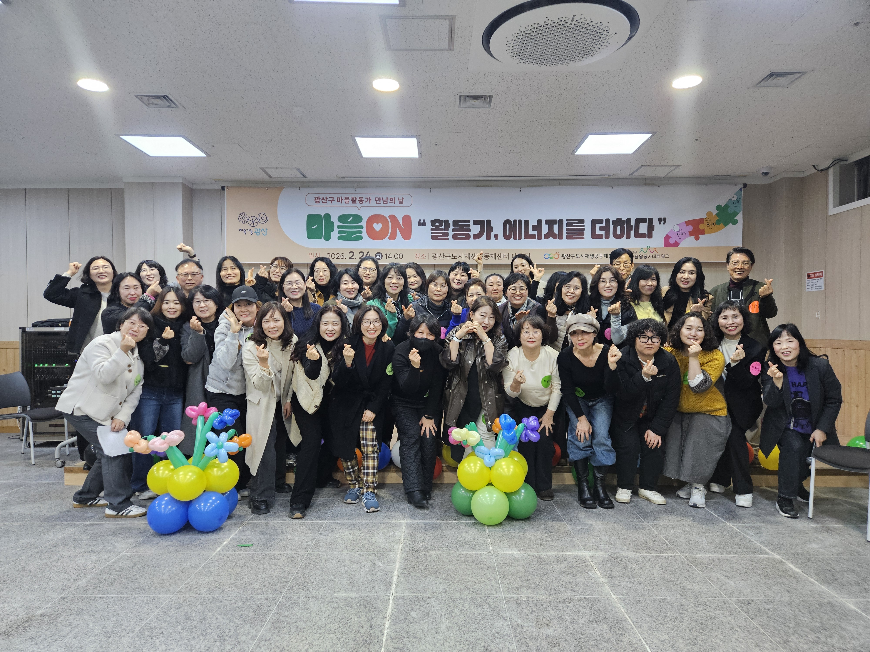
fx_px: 578
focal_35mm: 23
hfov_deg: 73.9
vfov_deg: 58.9
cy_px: 326
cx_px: 435
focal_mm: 5.4
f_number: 1.8
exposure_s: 1/120
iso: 250
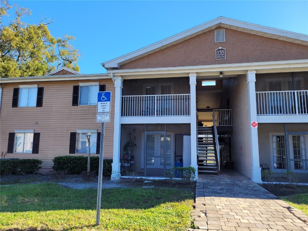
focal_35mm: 26
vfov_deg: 53.1
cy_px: 116
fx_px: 231
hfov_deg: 67.3
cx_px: 154
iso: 40
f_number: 1.8
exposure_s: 1/681
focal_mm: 5.4
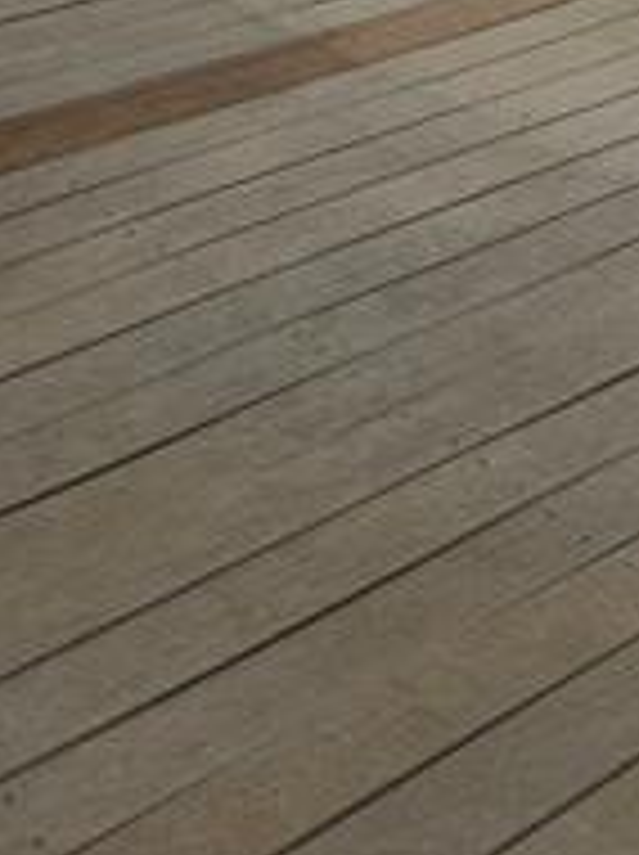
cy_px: -621
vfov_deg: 17.6
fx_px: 2294
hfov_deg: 15.6
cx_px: 639
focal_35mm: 93
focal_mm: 5.4
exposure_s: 1/5228
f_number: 1.8
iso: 20
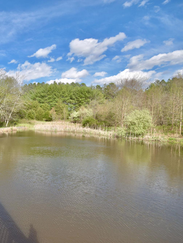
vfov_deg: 76.4
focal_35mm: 22
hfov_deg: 49.1
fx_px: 155
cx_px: -3
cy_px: 122
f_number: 9
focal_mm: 10
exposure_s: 1/320
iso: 250
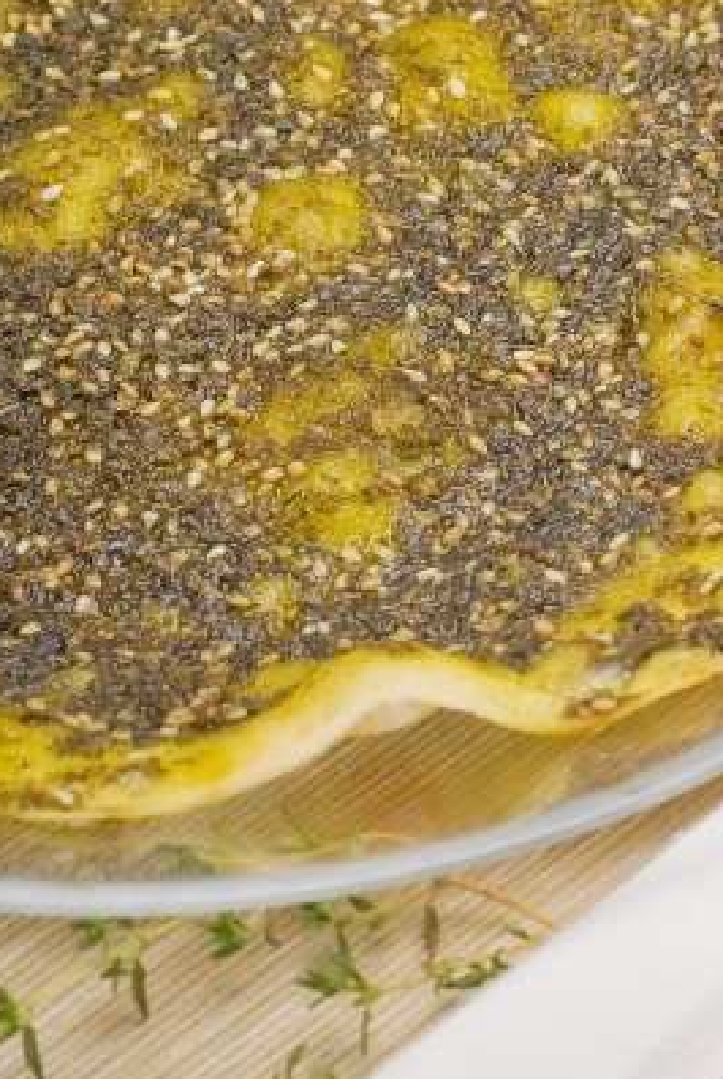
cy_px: -54
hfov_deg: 5.9
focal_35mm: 232
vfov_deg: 8.8
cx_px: 310
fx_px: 6964
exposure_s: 1/250
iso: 100
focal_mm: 60
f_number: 8
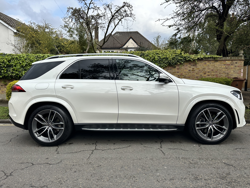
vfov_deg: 56.8
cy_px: 94
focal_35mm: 24
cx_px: 125
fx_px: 173
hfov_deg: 71.6
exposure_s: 1/3597
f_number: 1.78
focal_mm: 6.86
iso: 80
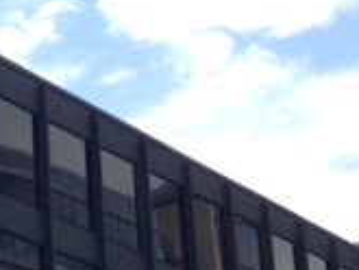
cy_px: 351
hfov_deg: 13.9
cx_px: -263
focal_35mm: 128
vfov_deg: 11.3
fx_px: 1328
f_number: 2.4
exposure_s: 1/1130
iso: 50
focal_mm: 4.13
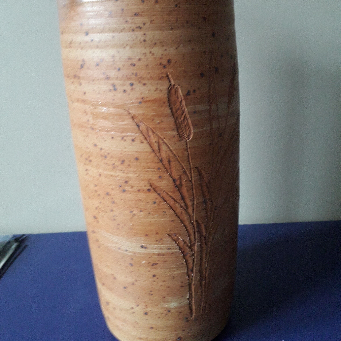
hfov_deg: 51.1
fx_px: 357
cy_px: 153
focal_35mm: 32
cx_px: 171
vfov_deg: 51.0
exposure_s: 1/25
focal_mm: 3.6
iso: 250
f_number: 1.9
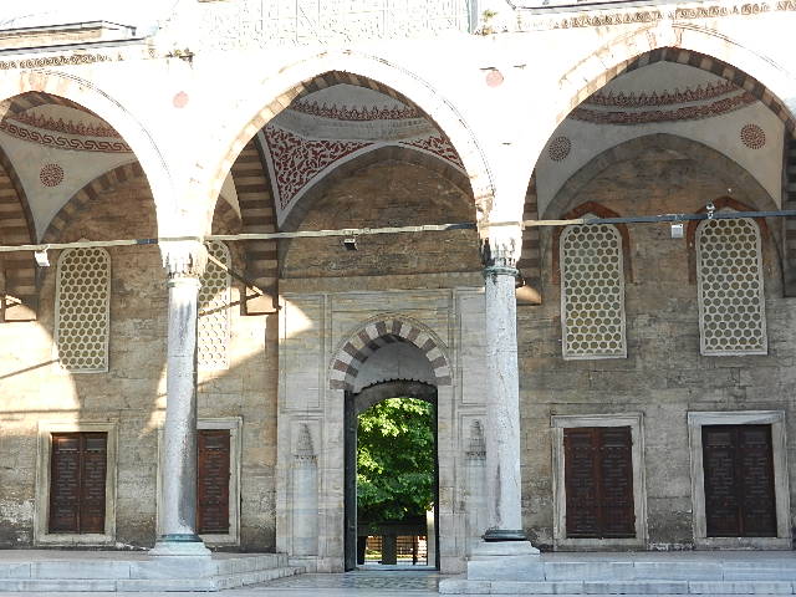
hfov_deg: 36.2
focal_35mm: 53
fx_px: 1219
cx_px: 398
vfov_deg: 27.5
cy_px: 298
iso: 160
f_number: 4.4
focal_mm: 9.4
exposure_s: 1/100
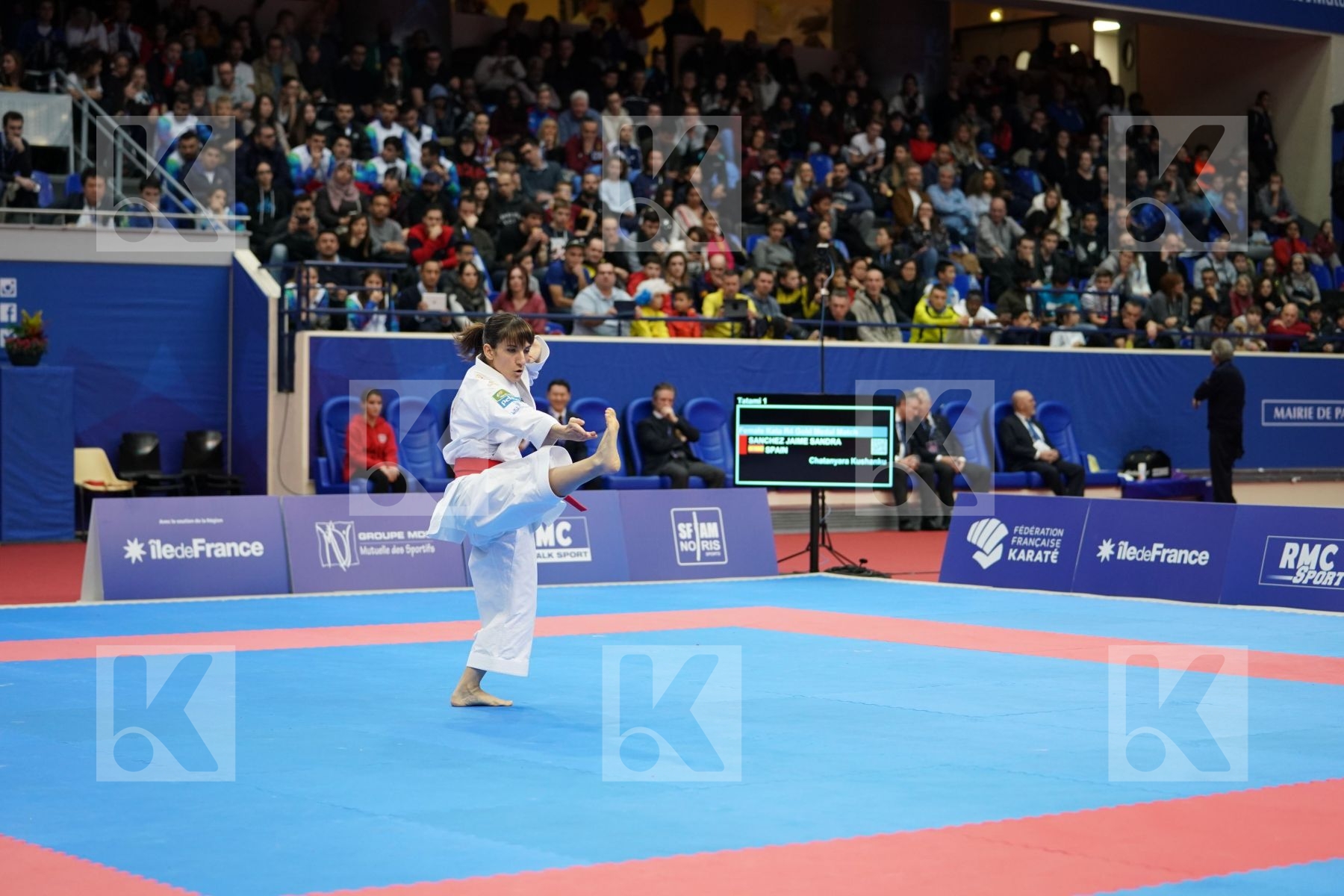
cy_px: 448
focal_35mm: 74
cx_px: 672
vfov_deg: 18.4
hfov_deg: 27.3
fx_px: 2762
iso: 2000
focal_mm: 74
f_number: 2.8
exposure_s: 1/500
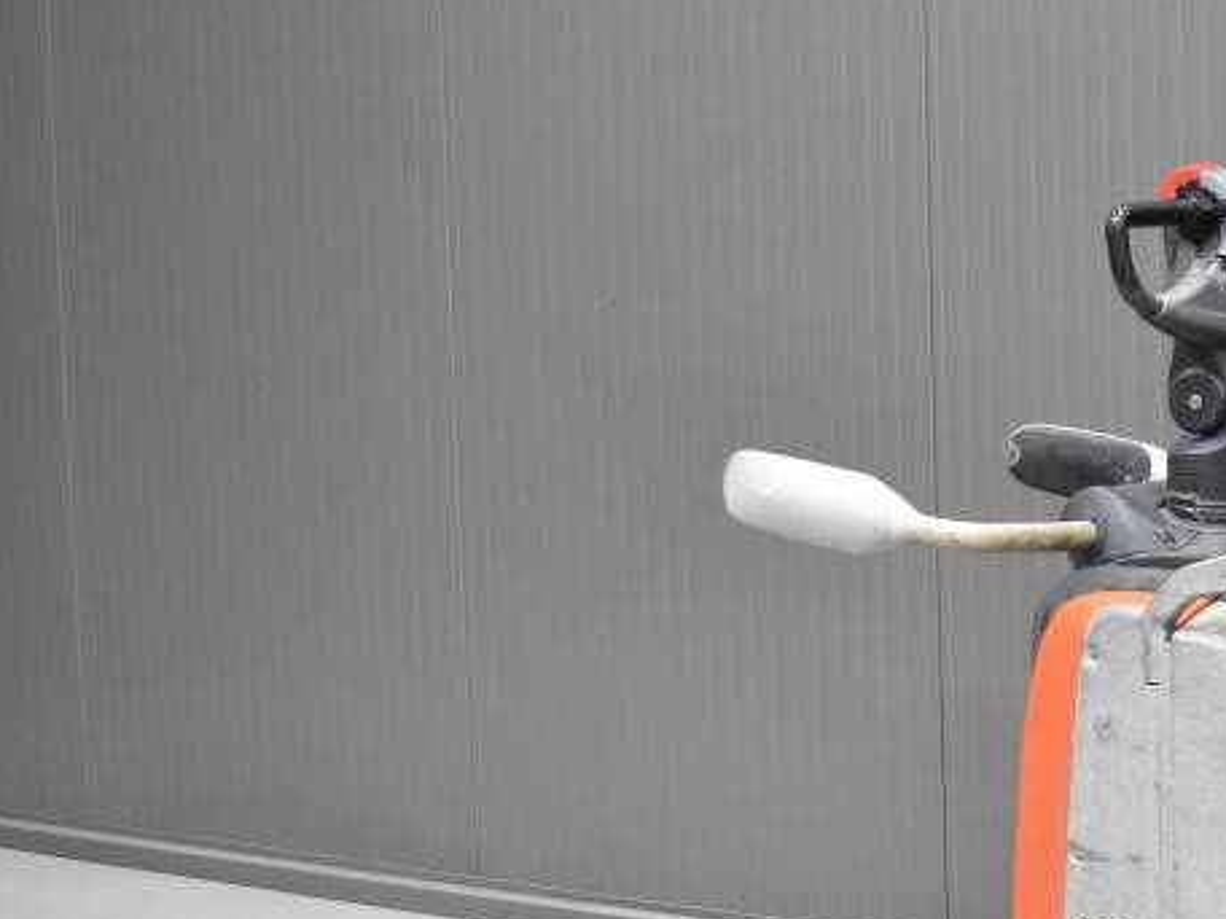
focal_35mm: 87
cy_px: 591
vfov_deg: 16.9
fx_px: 3091
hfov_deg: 20.5
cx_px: 1605
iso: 1600
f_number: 4.5
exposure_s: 1/50
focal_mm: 23
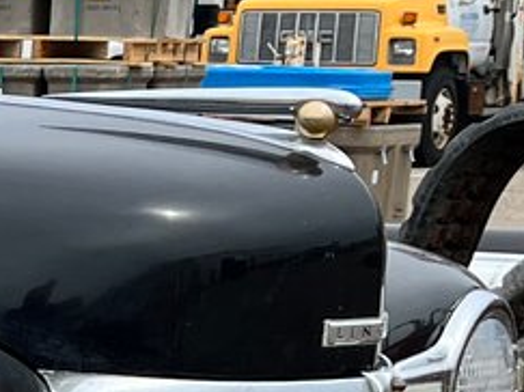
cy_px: 443
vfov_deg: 9.1
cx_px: -687
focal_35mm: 162
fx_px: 2451
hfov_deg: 10.6
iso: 50
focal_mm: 5.1
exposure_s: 1/2101
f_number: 1.6
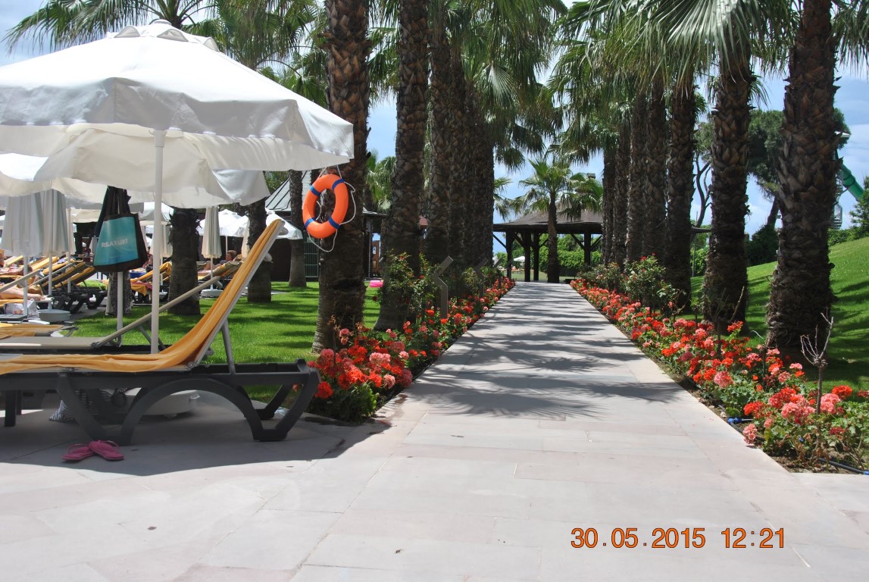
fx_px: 870
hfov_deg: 53.1
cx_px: 434
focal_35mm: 36
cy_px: 291
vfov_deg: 37.0
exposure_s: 1/320
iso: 100
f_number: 9
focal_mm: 24
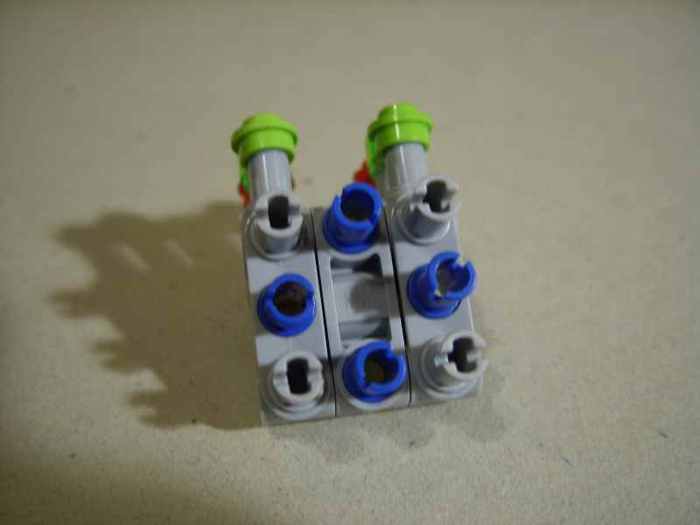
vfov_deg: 37.7
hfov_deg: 49.0
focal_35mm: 38
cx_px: 350
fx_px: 768
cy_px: 262
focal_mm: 7.8
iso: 100
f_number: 2.8
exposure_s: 1/2
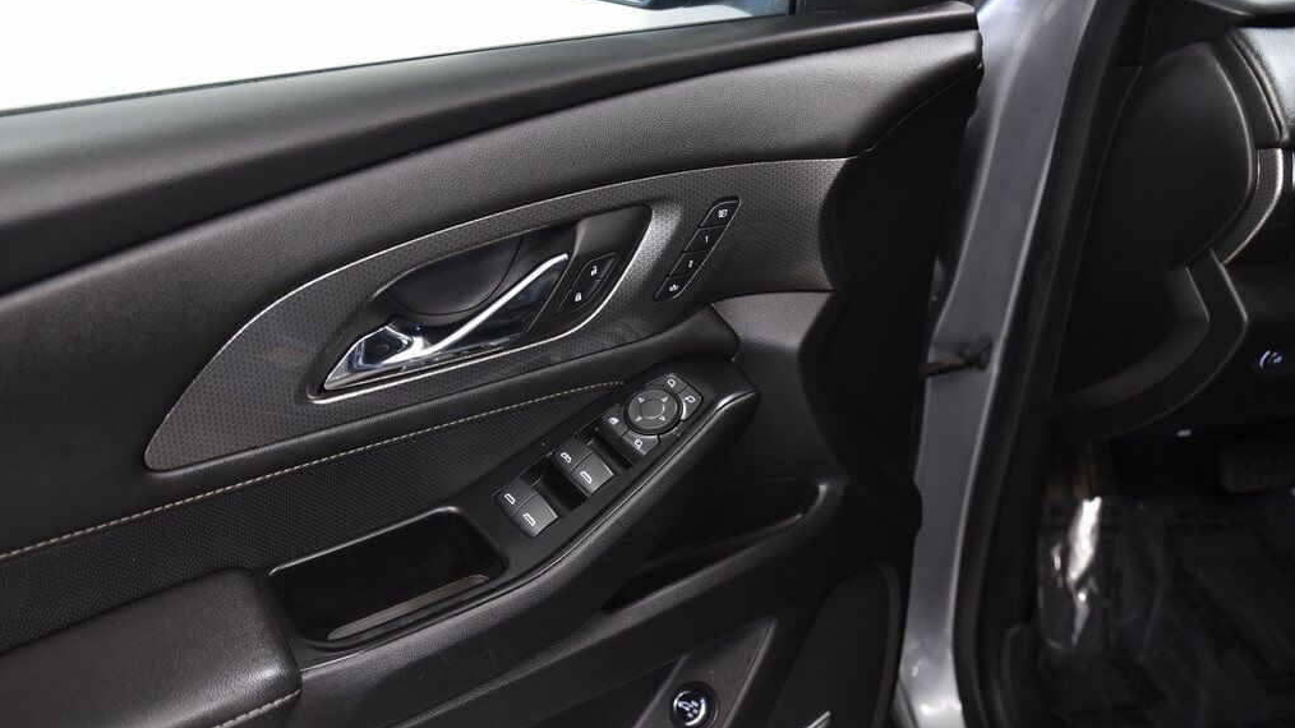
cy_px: 391
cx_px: 653
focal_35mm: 36
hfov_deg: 55.3
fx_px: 1236
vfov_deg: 32.8
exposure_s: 1/20
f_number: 4.5
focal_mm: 34
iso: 1250
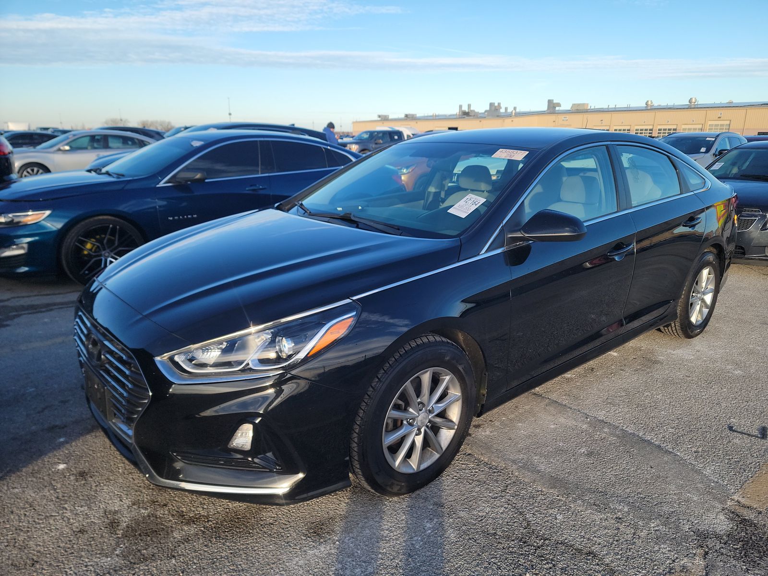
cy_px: 288
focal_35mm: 24
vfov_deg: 56.8
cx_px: 384
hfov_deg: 71.6
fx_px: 532
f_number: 1.8
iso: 50
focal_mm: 6.7
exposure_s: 1/271
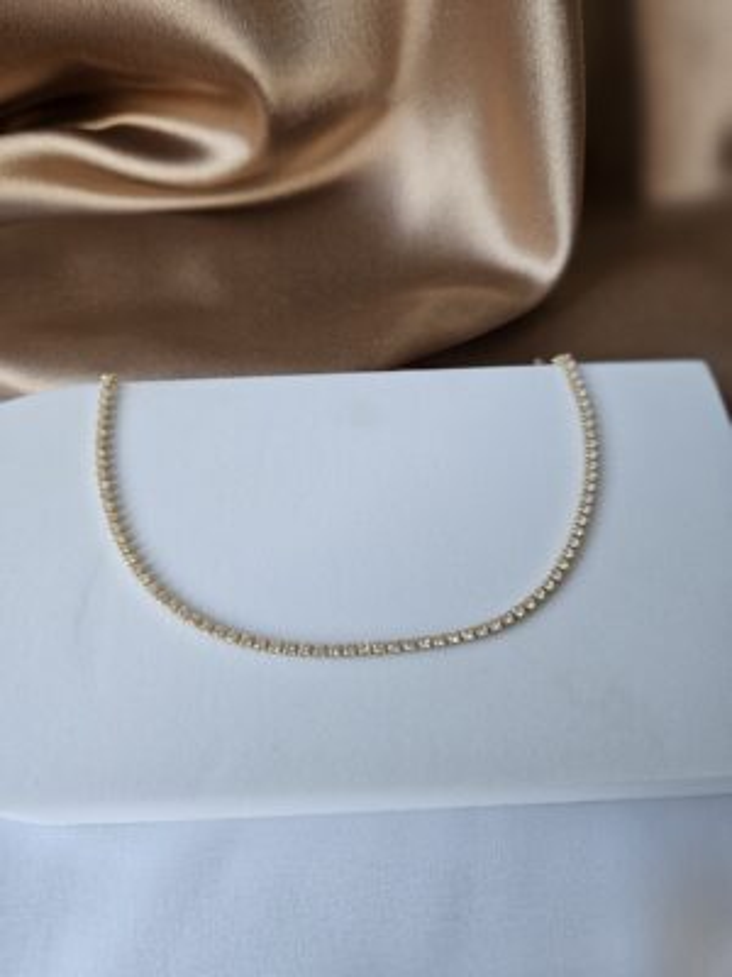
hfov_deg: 58.9
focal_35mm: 23
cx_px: 366
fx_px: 648
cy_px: 488
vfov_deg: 73.9
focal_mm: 5.4
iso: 200
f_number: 1.8
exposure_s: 1/120
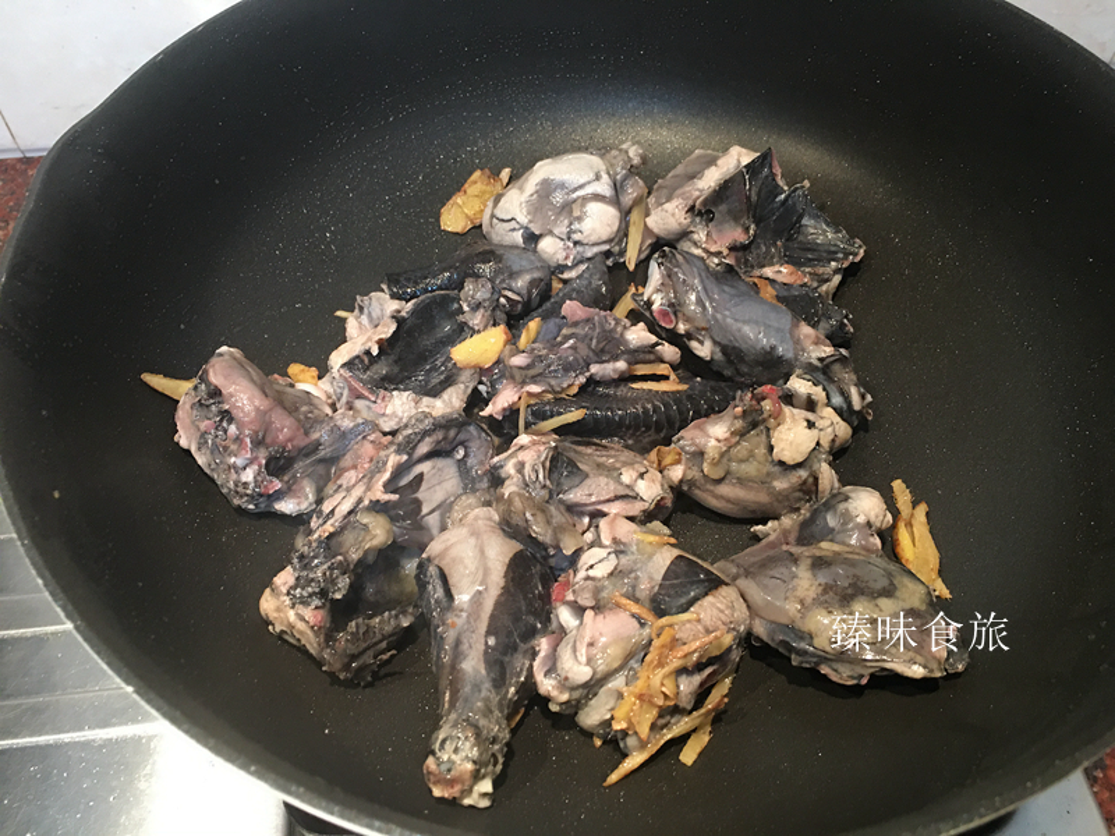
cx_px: 558
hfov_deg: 61.7
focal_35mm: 29
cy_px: 418
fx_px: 934
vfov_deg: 48.2
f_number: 2.2
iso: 100
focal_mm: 4.15
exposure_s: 1/8
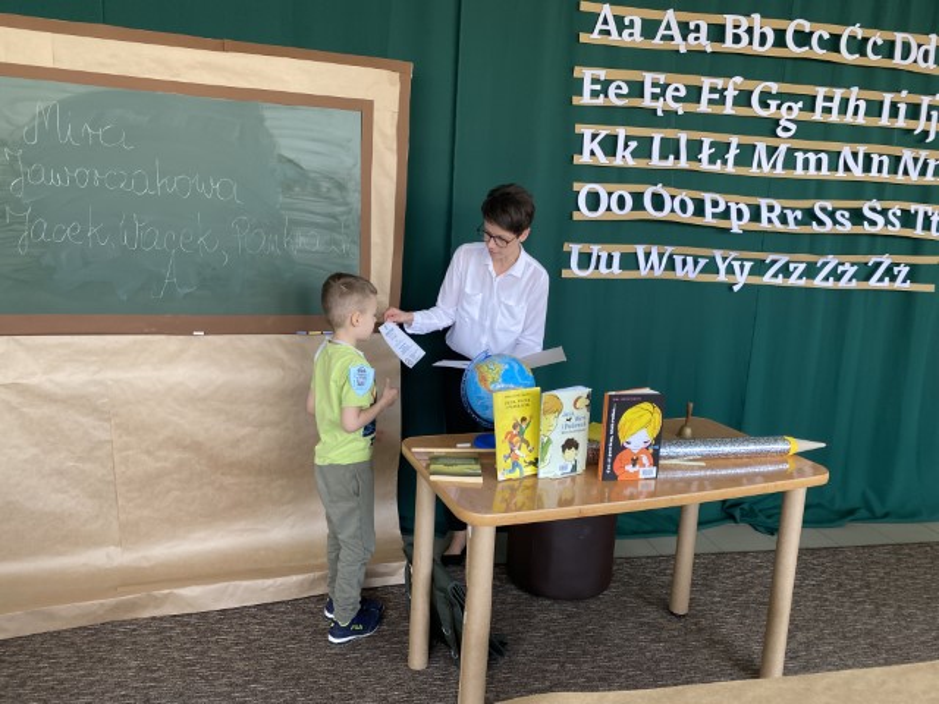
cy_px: 352
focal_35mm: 26
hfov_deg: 67.3
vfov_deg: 53.1
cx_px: 470
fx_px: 705
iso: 100
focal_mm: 4.25
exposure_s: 1/121
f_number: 1.8
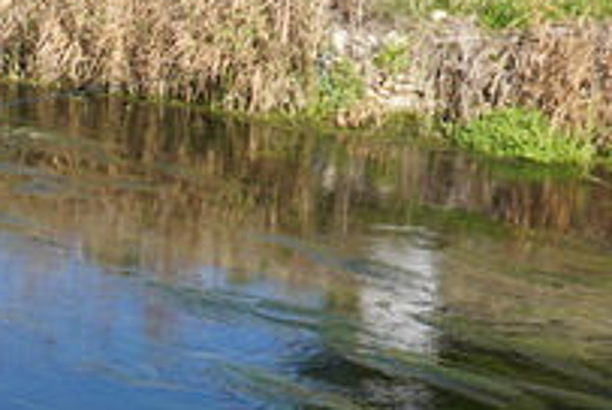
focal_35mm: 93
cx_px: -45
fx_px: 1583
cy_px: 348
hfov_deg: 20.9
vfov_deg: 14.6
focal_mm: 18
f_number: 4
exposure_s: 1/500
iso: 100
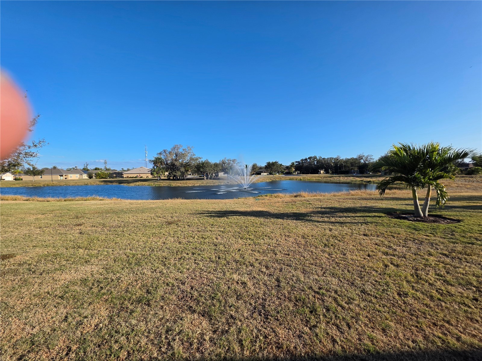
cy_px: 180
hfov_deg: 106.2
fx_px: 181
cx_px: 241
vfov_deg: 89.9
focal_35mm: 13
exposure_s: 1/1983
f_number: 1.9
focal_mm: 2.2
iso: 40
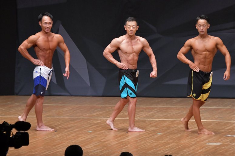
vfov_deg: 5.1
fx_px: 1762
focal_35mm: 270
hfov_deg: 7.6
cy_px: 78
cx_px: 118
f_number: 5.6
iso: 6400
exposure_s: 1/400
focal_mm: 180
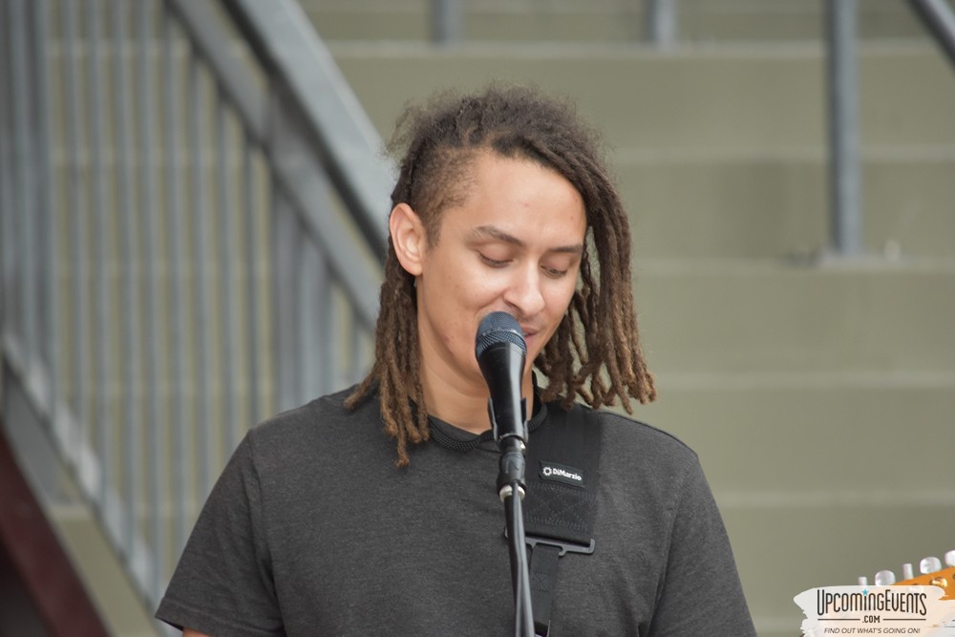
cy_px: 318
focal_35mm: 420
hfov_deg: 4.9
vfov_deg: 3.3
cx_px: 478
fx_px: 11143
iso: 900
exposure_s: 1/125
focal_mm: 280
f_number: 5.6
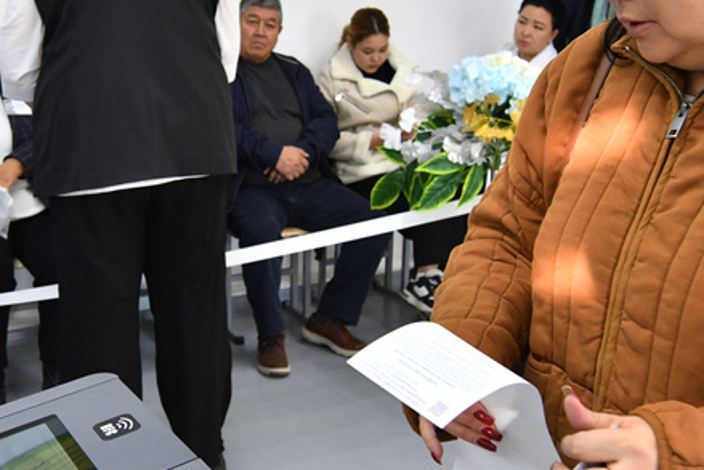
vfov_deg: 27.5
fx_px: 958
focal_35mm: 49
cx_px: 220
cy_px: 233
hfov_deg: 39.7
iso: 1250
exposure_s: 1/400
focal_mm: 14
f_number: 3.5
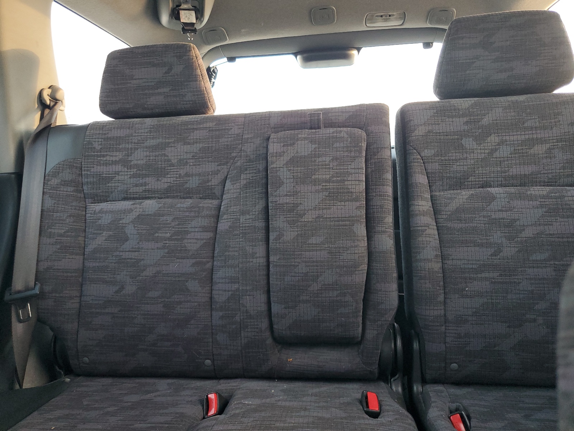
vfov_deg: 53.1
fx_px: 431
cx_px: 287
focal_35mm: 26
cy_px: 216
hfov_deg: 67.3
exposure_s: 1/60.2
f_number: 1.5
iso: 129
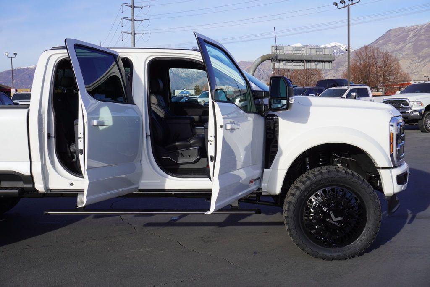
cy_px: 144
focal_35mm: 40
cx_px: 215
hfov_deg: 47.9
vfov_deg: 33.1
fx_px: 484
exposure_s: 1/125
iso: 100
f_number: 10
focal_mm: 27
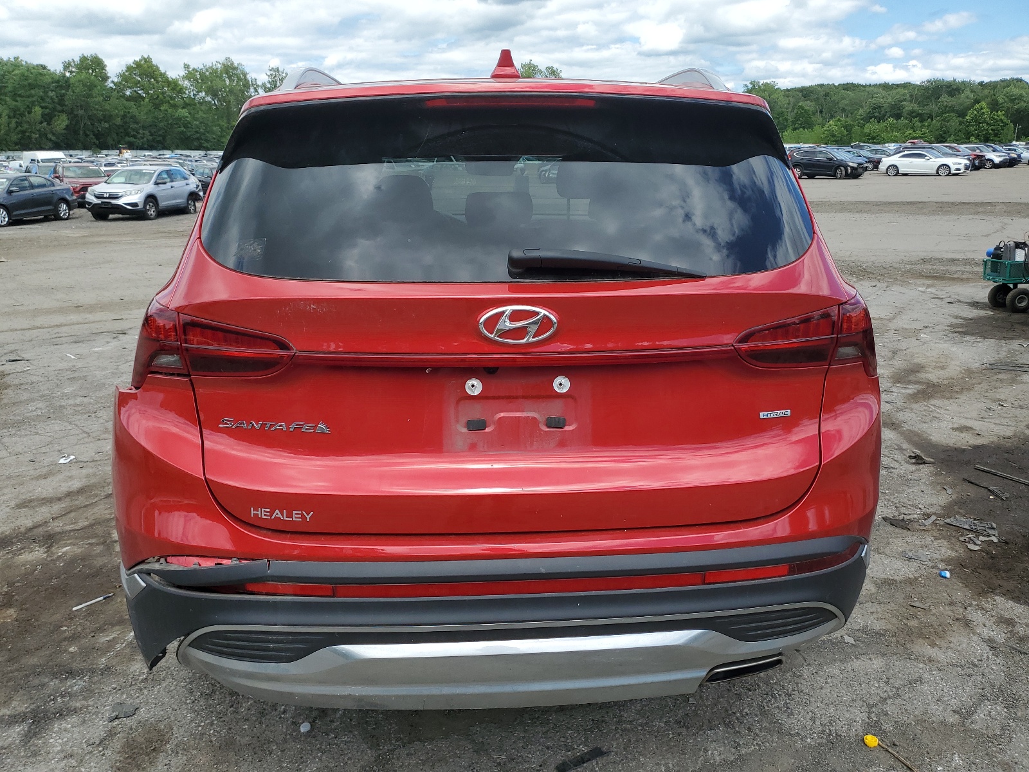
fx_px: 773
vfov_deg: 53.1
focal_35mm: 26
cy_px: 386
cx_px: 514
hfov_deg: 67.3
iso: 50
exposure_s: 1/2500
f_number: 1.5
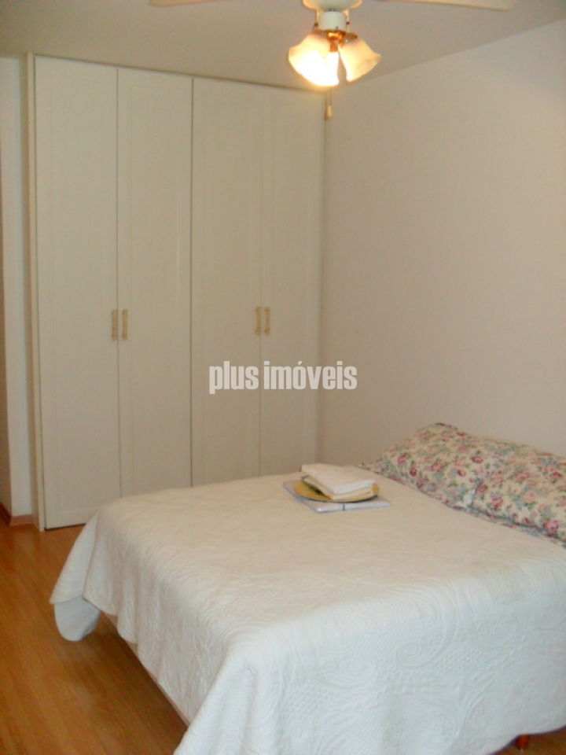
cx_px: 283
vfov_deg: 52.6
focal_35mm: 35
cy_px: 378
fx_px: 763
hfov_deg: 40.7
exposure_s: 1/45
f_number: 3
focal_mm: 6.3
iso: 200
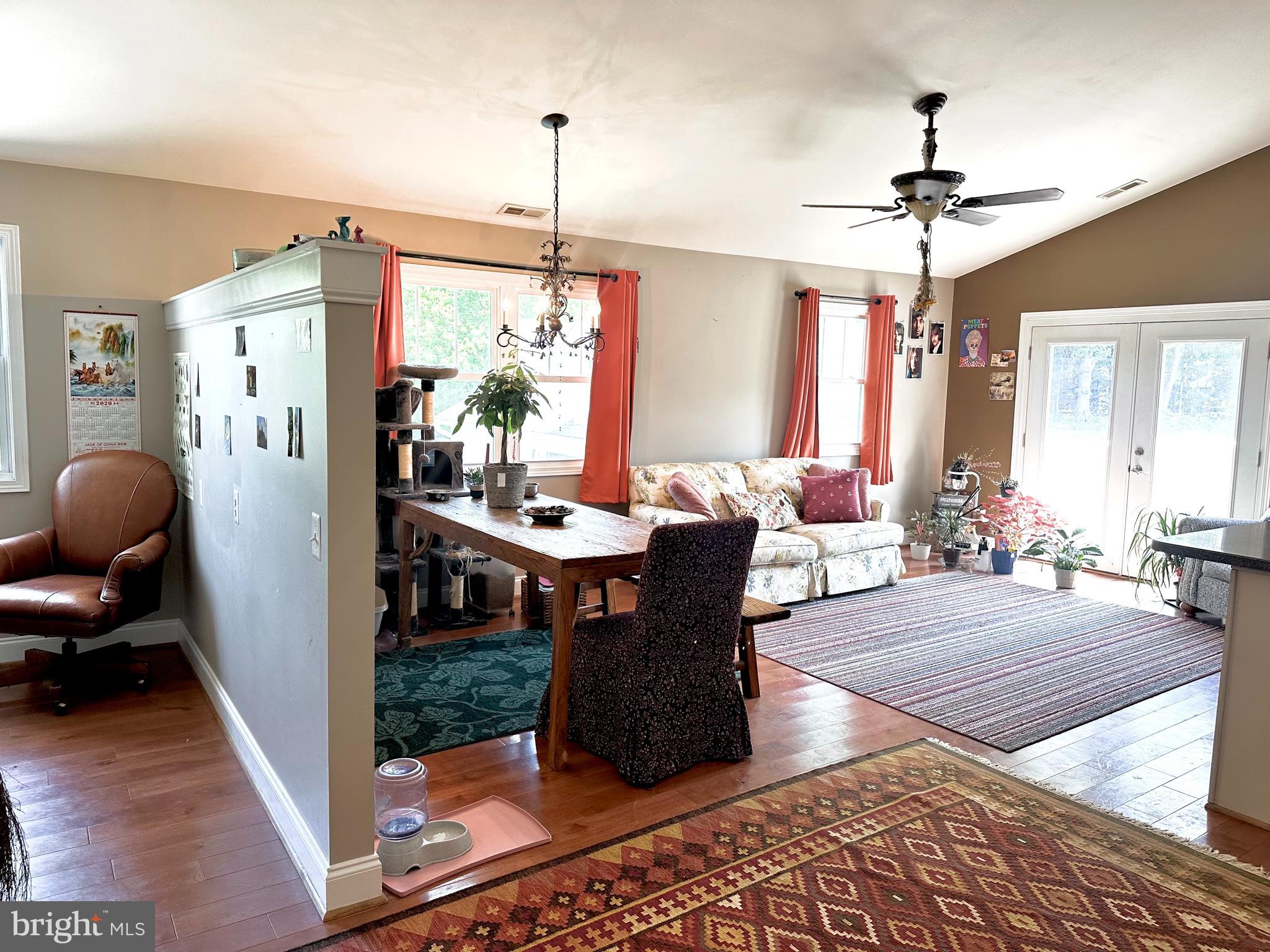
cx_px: 635
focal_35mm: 24
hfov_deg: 71.6
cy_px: 476
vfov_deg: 56.8
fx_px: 881
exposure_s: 1/120
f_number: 1.78
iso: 125
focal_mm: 6.86
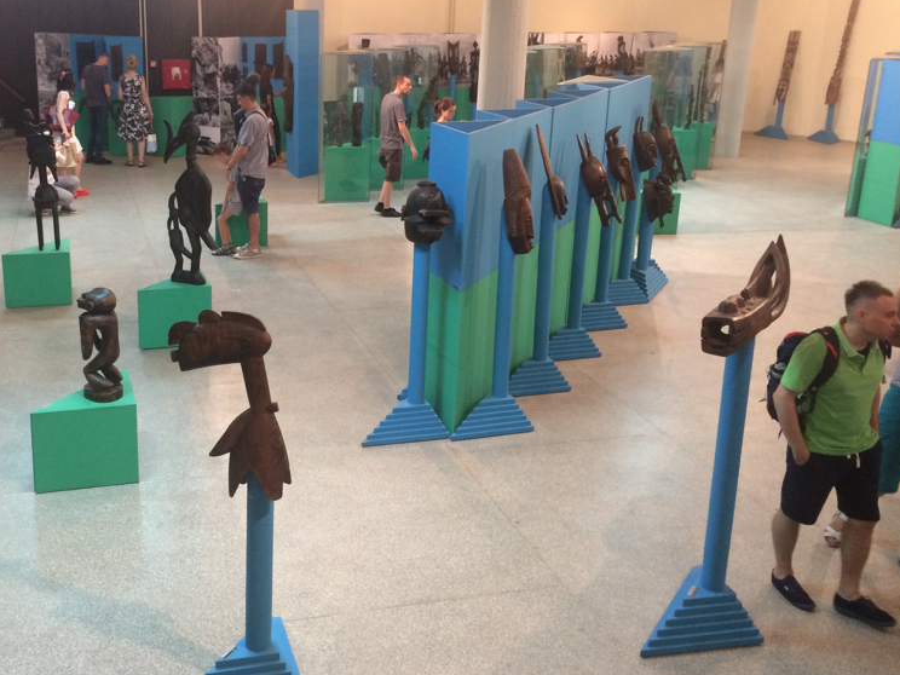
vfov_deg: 36.7
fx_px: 1014
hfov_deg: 47.2
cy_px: 287
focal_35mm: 39
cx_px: 313
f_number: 2.2
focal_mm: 4.15
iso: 200
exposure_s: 1/33
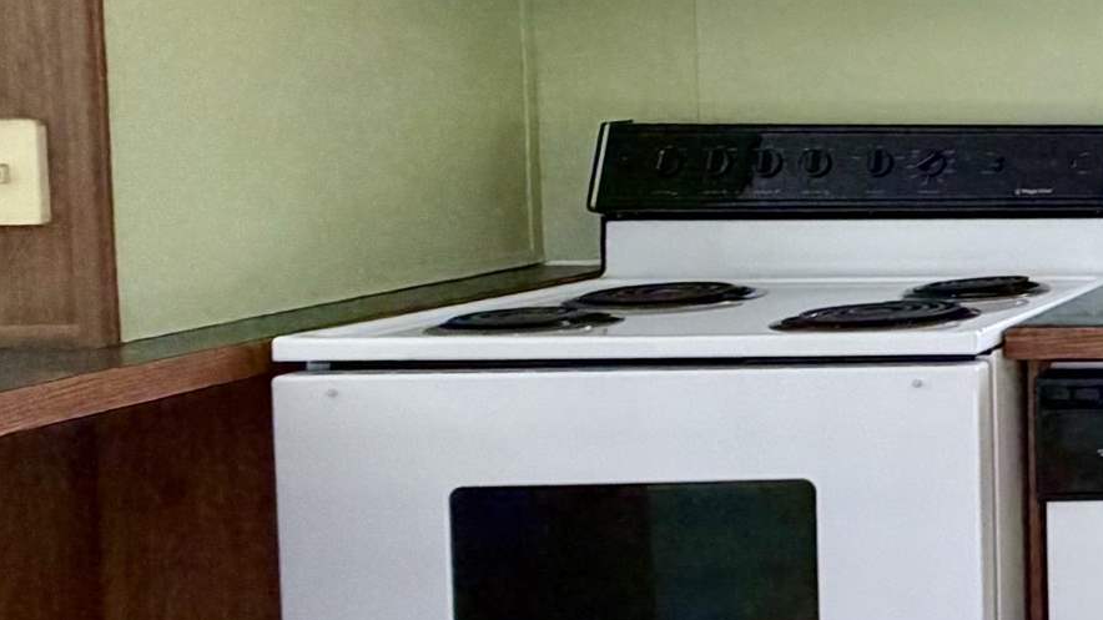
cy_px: 158
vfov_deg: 22.4
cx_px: 1776
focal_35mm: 53
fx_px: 1550
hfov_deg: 25.4
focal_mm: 2.22
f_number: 2.2
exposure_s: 1/120
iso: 320
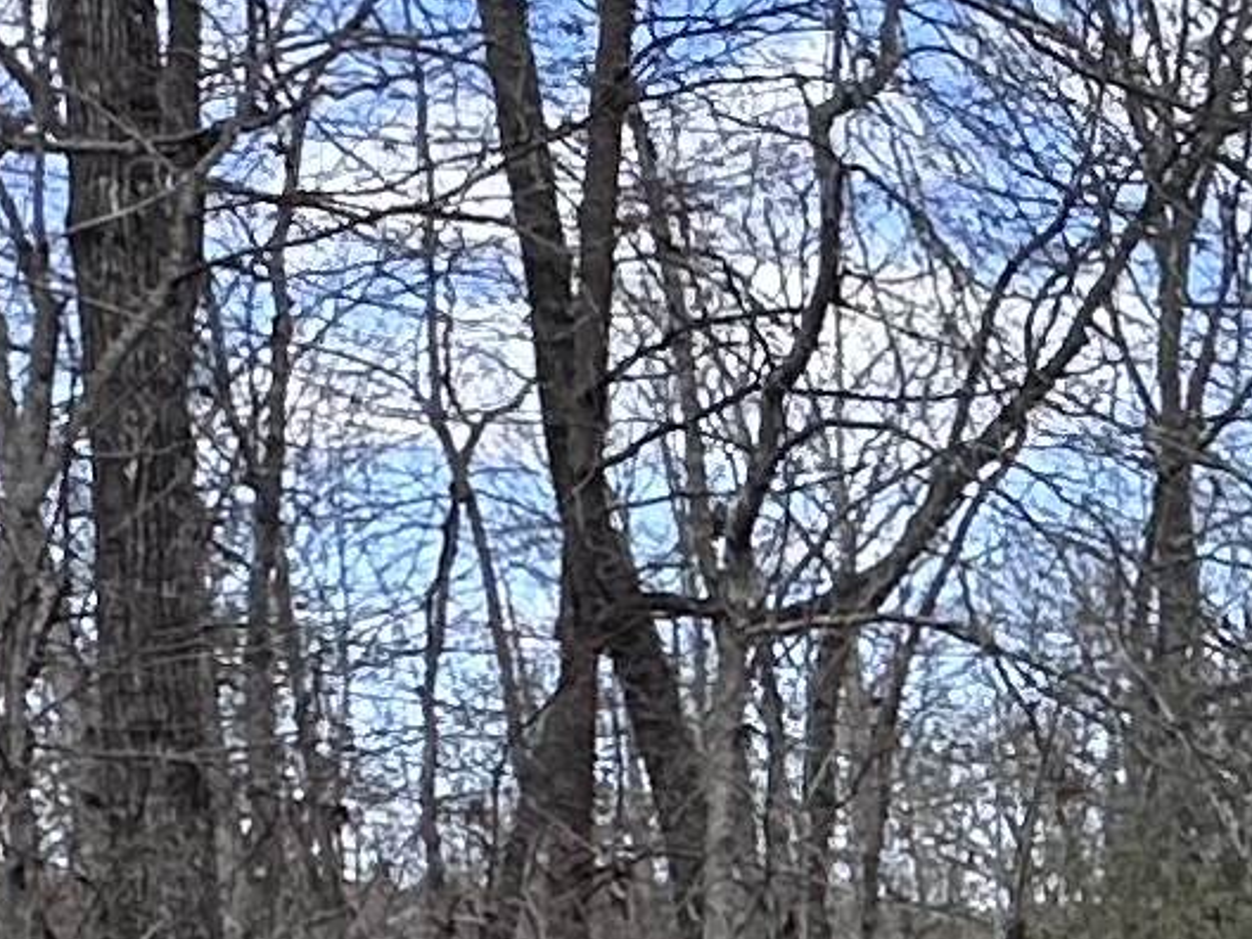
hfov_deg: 13.8
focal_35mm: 107
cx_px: 2888
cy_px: 1337
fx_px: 3870
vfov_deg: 13.2
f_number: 2.2
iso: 40
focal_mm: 2.22
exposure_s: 1/812
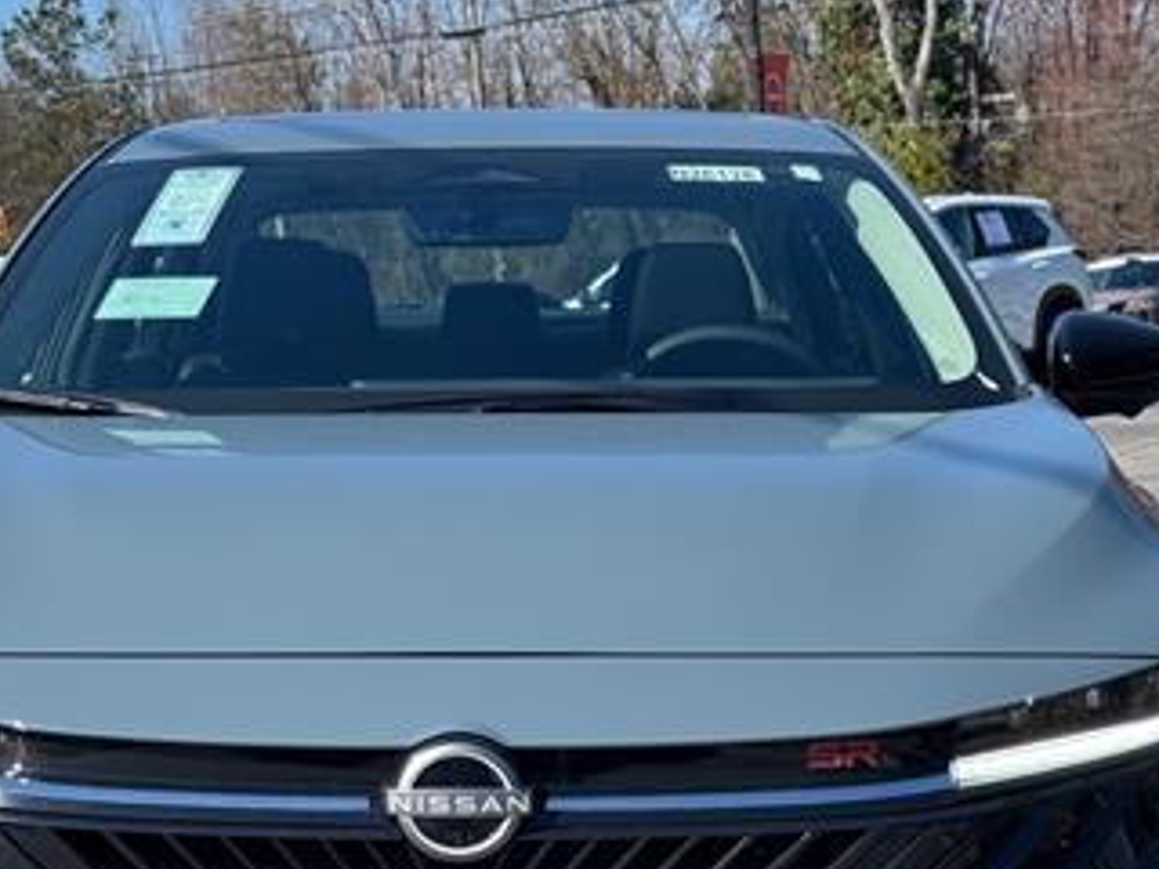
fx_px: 3214
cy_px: 778
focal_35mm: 96
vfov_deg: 15.2
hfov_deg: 20.4
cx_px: 453
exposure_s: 1/2513
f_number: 1.78
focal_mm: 6.76
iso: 64
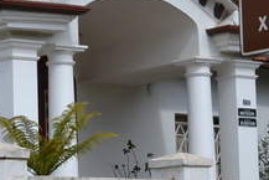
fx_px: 1346
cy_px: 80
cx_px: -32
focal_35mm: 180
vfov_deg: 7.6
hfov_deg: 11.2
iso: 100
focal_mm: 26
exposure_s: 1/250
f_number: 8
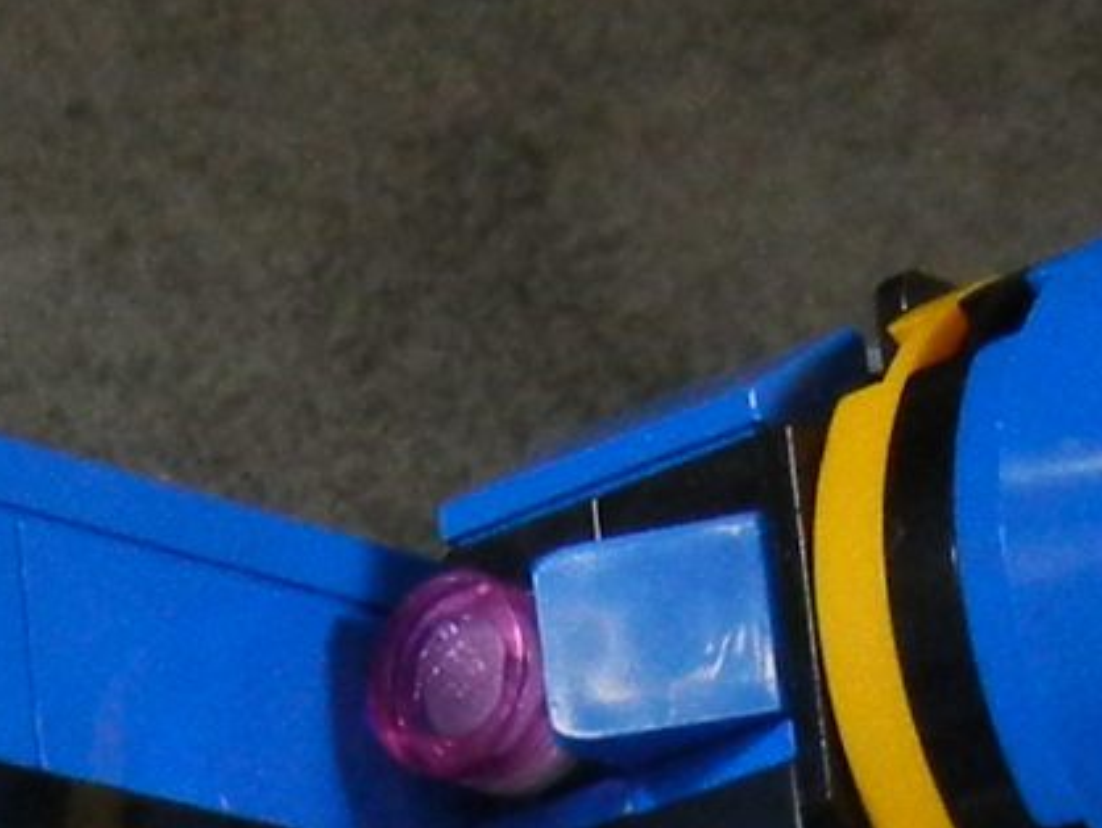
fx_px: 7454
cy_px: 1780
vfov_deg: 6.2
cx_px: 388
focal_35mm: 234
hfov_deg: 8.5
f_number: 3.5
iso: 400
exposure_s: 1/70.7
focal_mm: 5.4
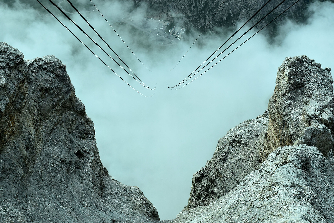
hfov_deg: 37.9
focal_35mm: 52
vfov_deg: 25.8
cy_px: 112
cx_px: 167
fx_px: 487
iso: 400
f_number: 11
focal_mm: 35
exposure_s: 1/400
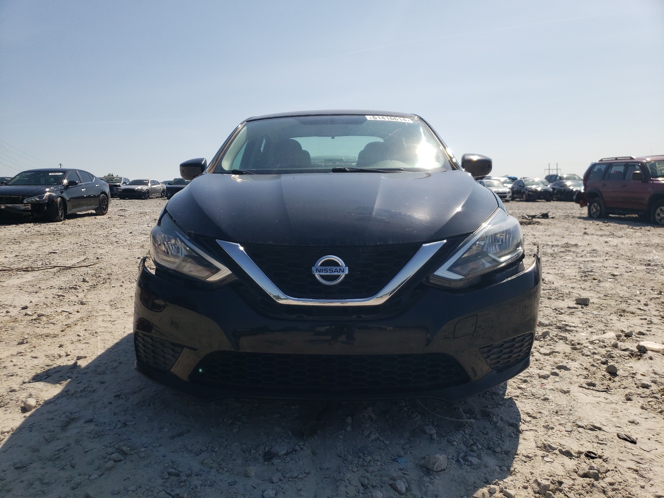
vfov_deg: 53.1
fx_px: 499
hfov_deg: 67.3
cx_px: 332
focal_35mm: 26
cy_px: 249
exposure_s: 1/5000
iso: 50
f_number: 1.5
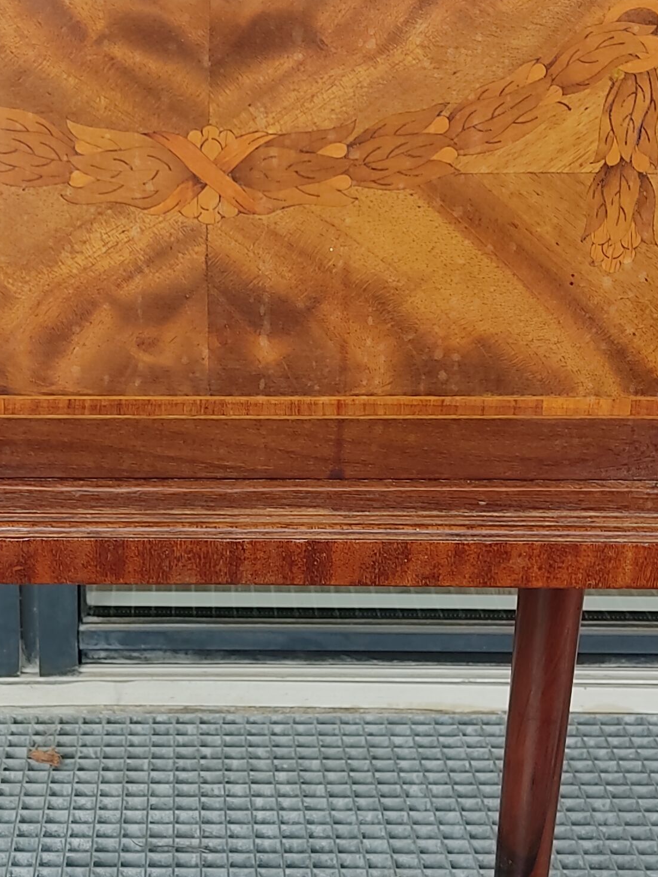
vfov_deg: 27.4
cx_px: 174
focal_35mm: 71
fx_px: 1799
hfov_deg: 20.6
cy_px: 476
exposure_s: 1/106
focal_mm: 4.74
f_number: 1.79
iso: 100
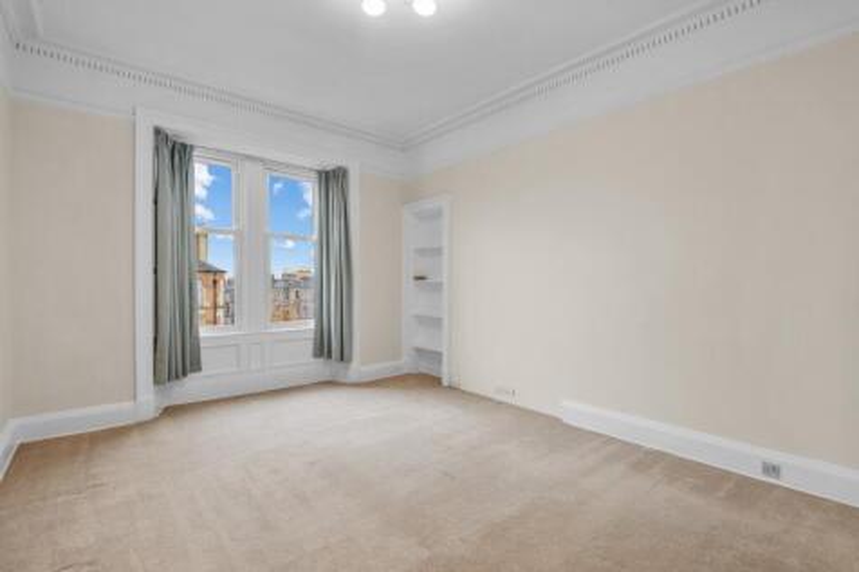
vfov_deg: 73.7
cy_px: 286
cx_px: 430
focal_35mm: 16
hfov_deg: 96.8
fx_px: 382
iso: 250
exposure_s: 1/1.67
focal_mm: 16
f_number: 9
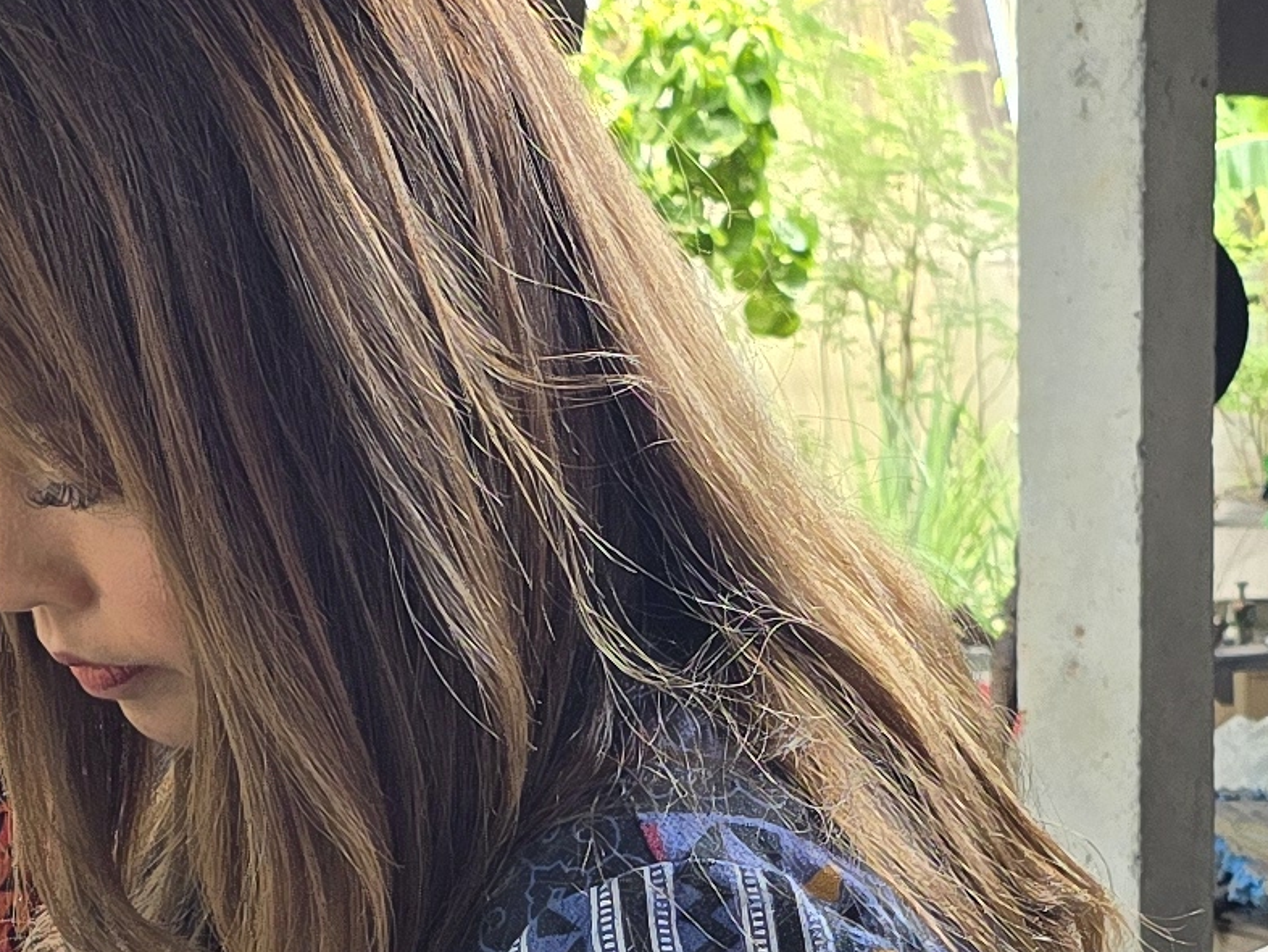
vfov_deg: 12.5
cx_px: 599
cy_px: 987
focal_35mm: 117
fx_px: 4287
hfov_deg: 16.8
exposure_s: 1/180
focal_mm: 6.3
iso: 64
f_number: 1.7
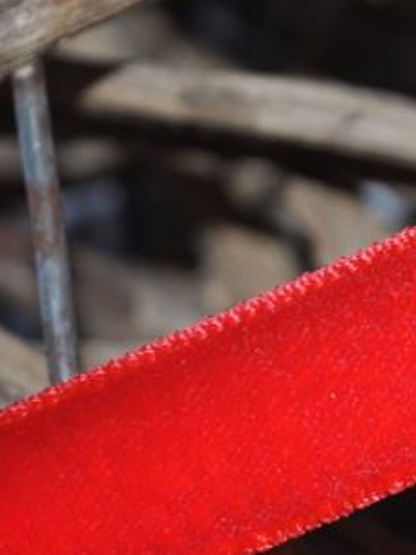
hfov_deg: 7.4
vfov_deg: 10.0
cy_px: 288
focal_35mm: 197
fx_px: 3157
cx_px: 608
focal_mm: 52
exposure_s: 1/60
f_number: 5.6
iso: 320
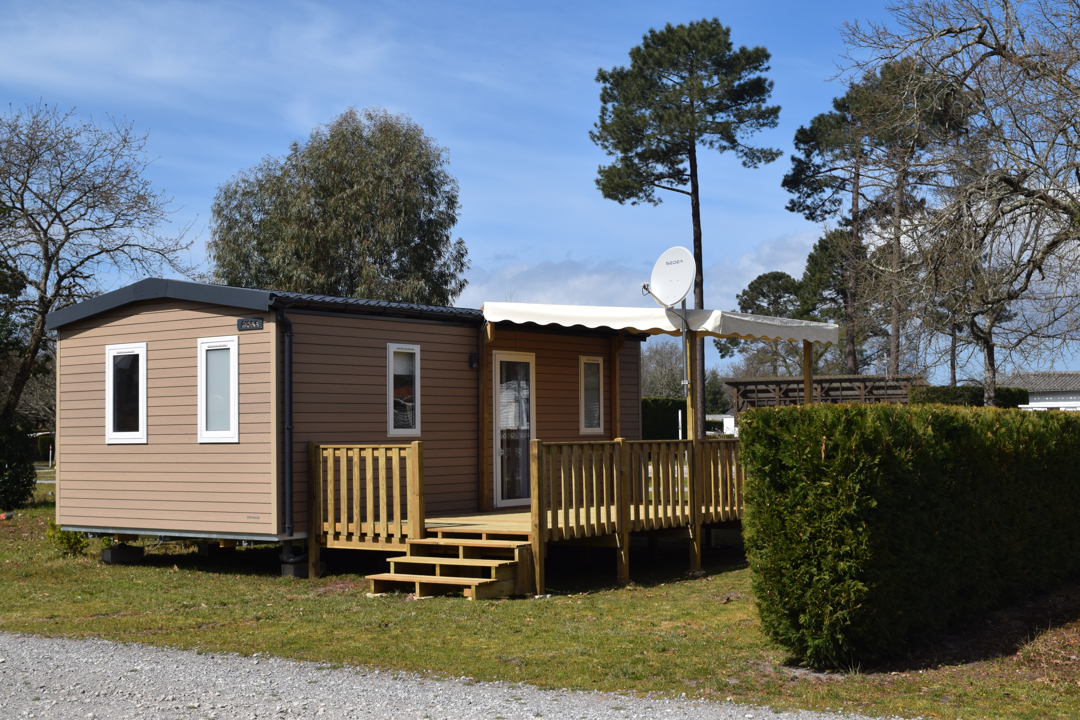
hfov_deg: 41.1
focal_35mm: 48
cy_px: 360
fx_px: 1440
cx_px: 540
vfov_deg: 28.1
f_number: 10
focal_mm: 32
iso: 200
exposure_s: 1/400
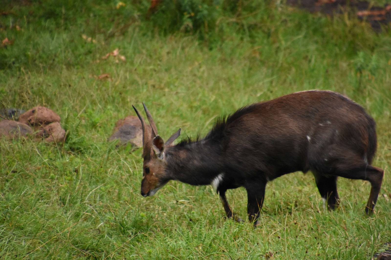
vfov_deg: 3.1
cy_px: 130
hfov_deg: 4.6
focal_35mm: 450
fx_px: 4888
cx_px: 196
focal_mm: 300
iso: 5000
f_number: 6.3
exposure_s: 1/320
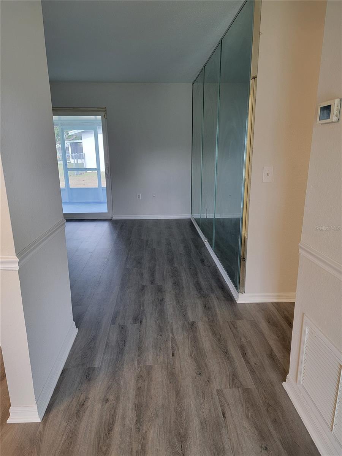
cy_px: 228
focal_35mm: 24
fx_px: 316
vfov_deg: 71.6
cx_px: 171
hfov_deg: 56.8
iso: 160
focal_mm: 6.7
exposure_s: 1/120
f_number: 1.8
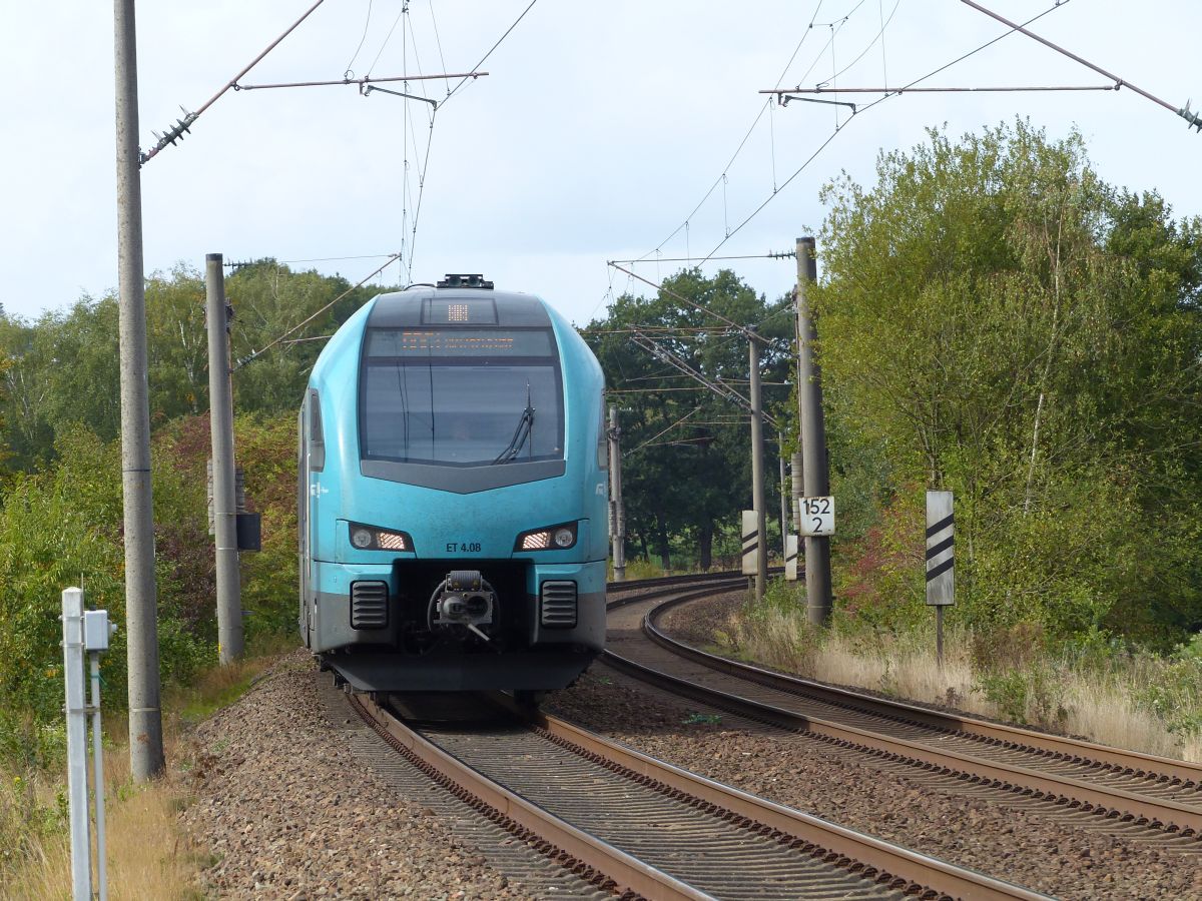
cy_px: 450
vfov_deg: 7.4
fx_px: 6979
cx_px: 601
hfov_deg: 9.8
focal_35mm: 201
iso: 100
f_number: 3.5
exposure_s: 1/640
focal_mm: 36.2
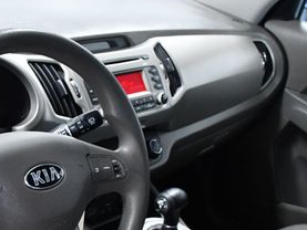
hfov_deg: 31.6
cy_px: 203
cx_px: 80
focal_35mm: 60
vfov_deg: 23.8
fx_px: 532
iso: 2500
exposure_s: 1/125
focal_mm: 18
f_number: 5.6
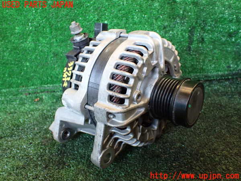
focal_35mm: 30
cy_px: 90
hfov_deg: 60.0
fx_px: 209
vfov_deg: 46.8
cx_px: 120
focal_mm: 5.4
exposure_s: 1/80
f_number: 2.3
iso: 800
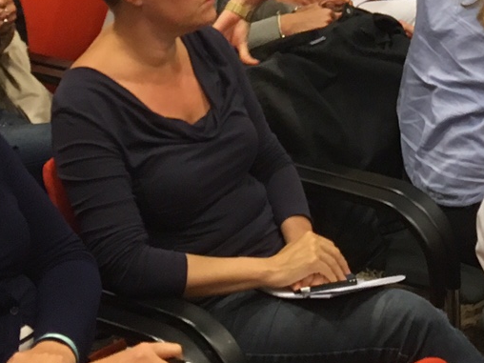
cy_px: -214
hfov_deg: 17.0
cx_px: 373
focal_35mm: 115
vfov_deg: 12.2
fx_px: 1608
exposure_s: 1/33
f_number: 2.2
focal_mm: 4.15
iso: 160
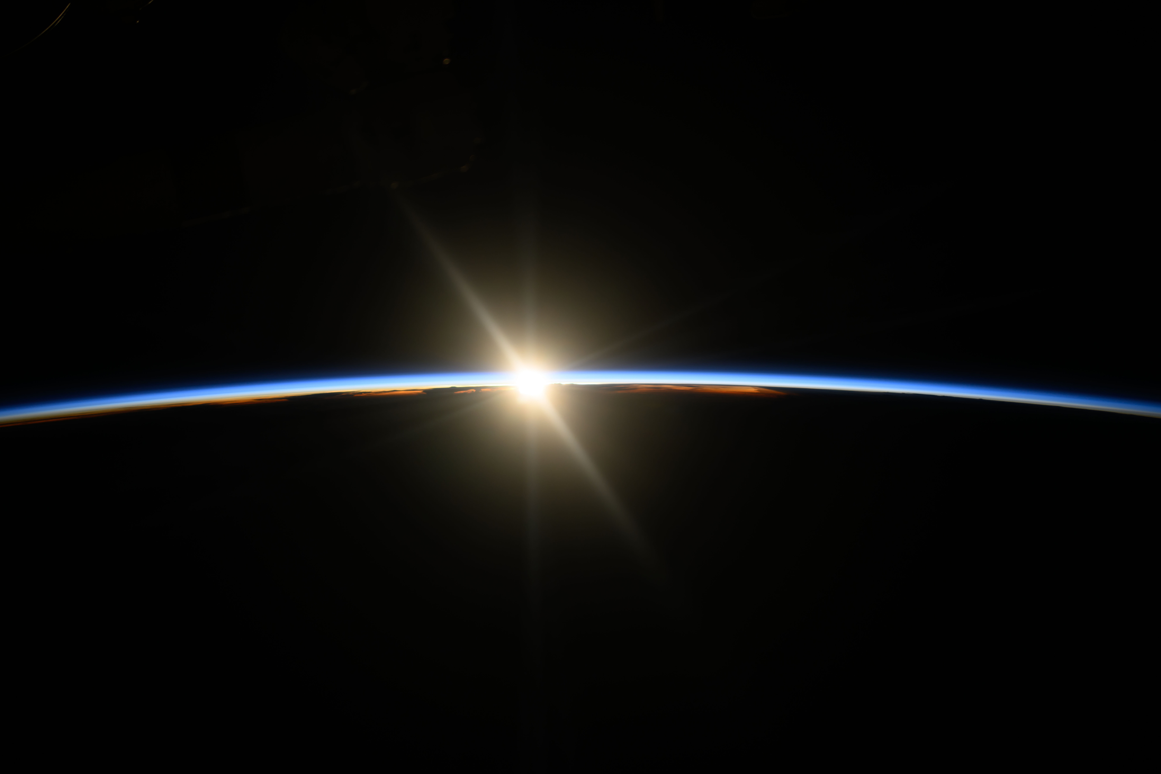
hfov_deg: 39.6
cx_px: 580
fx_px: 1612
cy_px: 387
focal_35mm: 50
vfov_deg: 27.0
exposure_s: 1/8000
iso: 100
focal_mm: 50
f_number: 1.2
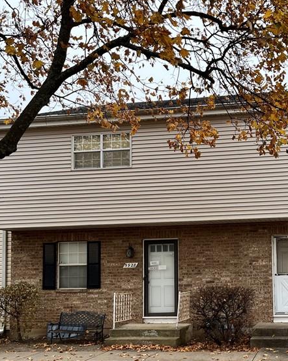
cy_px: 236
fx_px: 501
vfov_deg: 39.2
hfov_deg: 31.0
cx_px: 244
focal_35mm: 47
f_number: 1.6
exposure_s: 1/122
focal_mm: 5.1
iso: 64
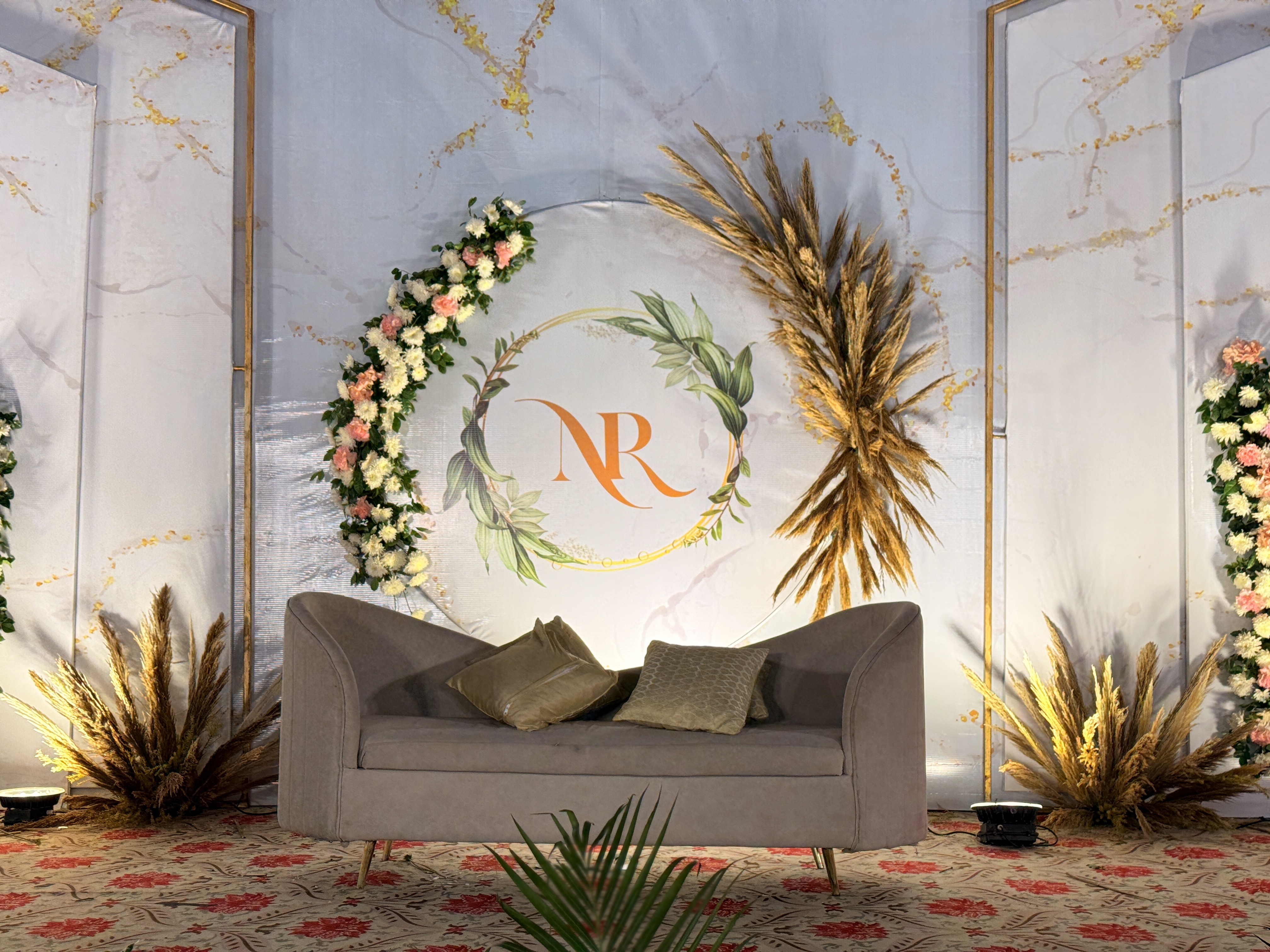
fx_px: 1761
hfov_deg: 39.7
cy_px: 476
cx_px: 635
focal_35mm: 48
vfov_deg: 30.3
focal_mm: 6.76
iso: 64
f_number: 1.78
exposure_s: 1/100
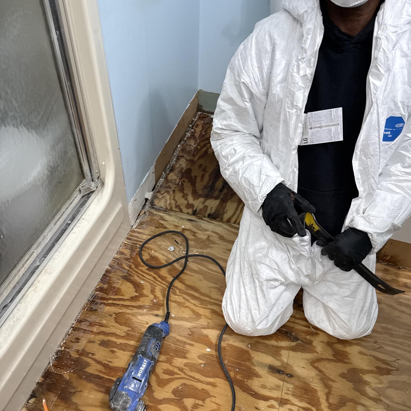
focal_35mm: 29
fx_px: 390
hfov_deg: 55.6
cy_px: 278
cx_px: 210
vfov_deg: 54.4
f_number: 1.78
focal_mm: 6.76
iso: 160
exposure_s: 1/60
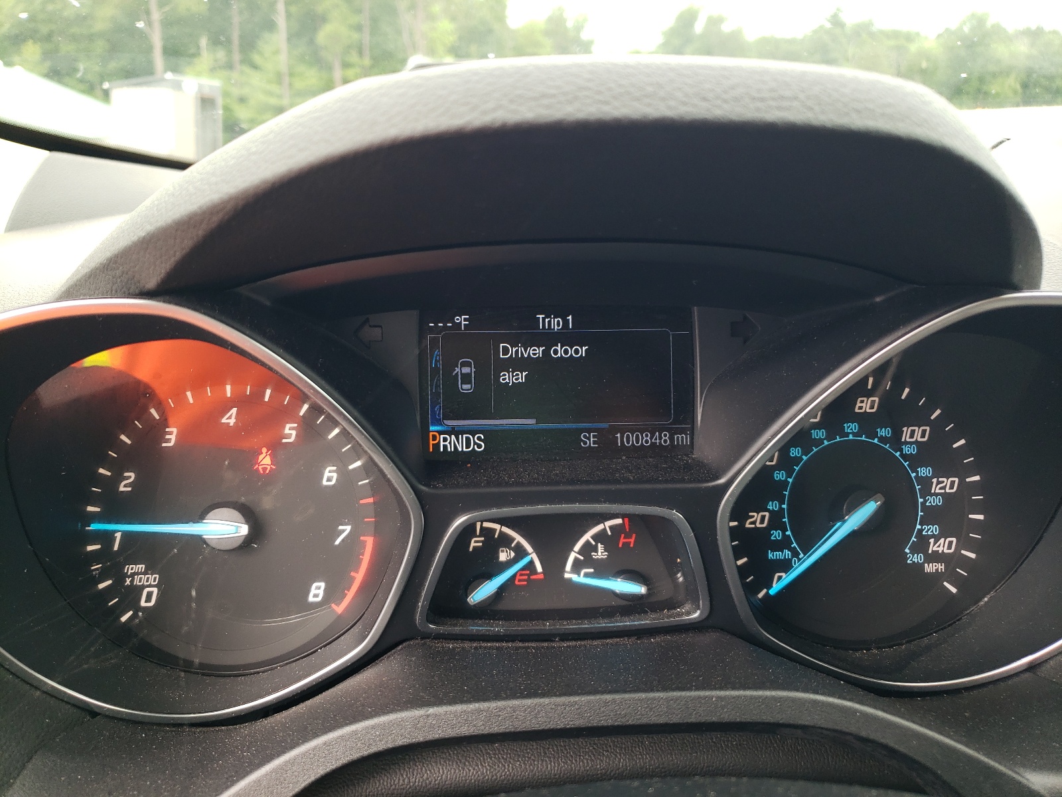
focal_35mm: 26
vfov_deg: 53.1
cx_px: 531
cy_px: 398
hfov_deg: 67.3
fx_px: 798
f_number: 1.5
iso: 50
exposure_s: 1/116
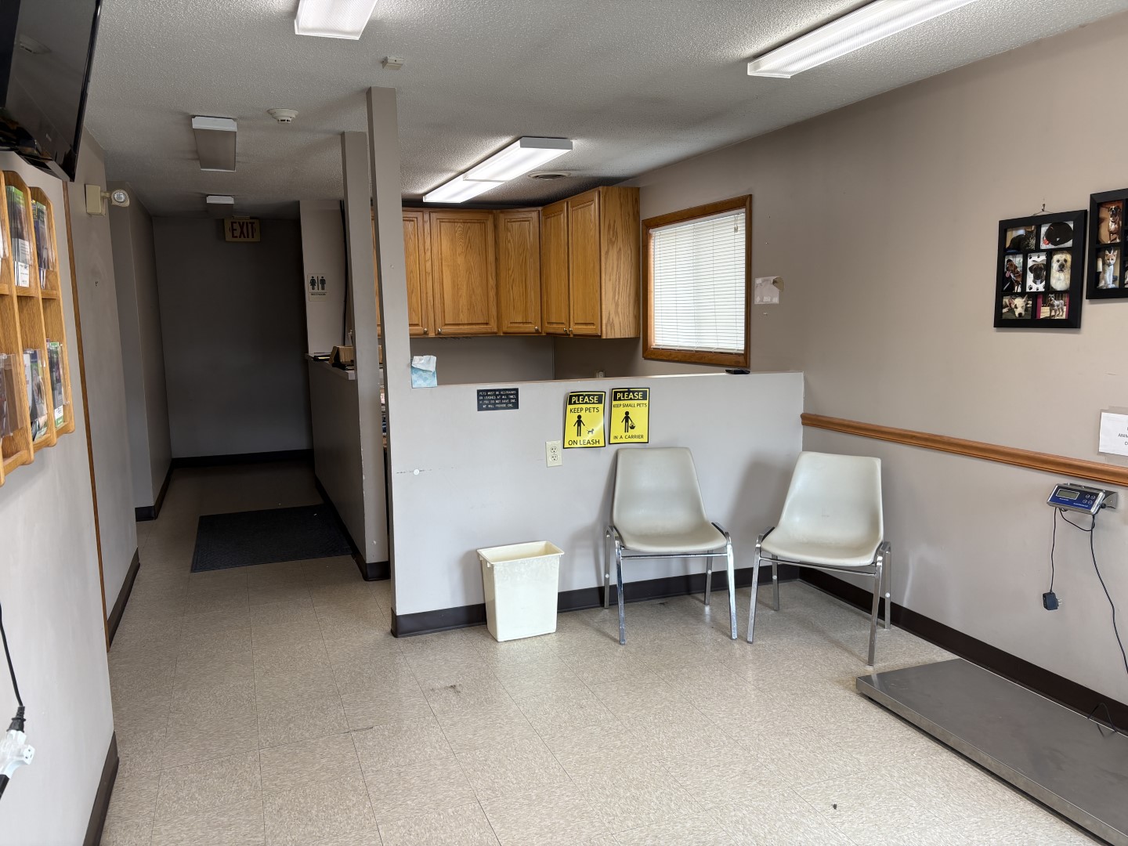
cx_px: 564
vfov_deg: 53.1
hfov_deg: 67.3
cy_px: 423
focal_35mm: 26
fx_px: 847
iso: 64
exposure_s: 1/114
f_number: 1.6
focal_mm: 5.96
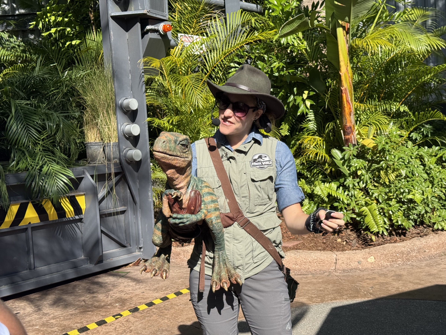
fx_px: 618
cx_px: 223
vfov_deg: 30.3
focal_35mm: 48
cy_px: 168
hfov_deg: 39.7
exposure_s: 1/2577
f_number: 1.78
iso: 64
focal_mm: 6.76
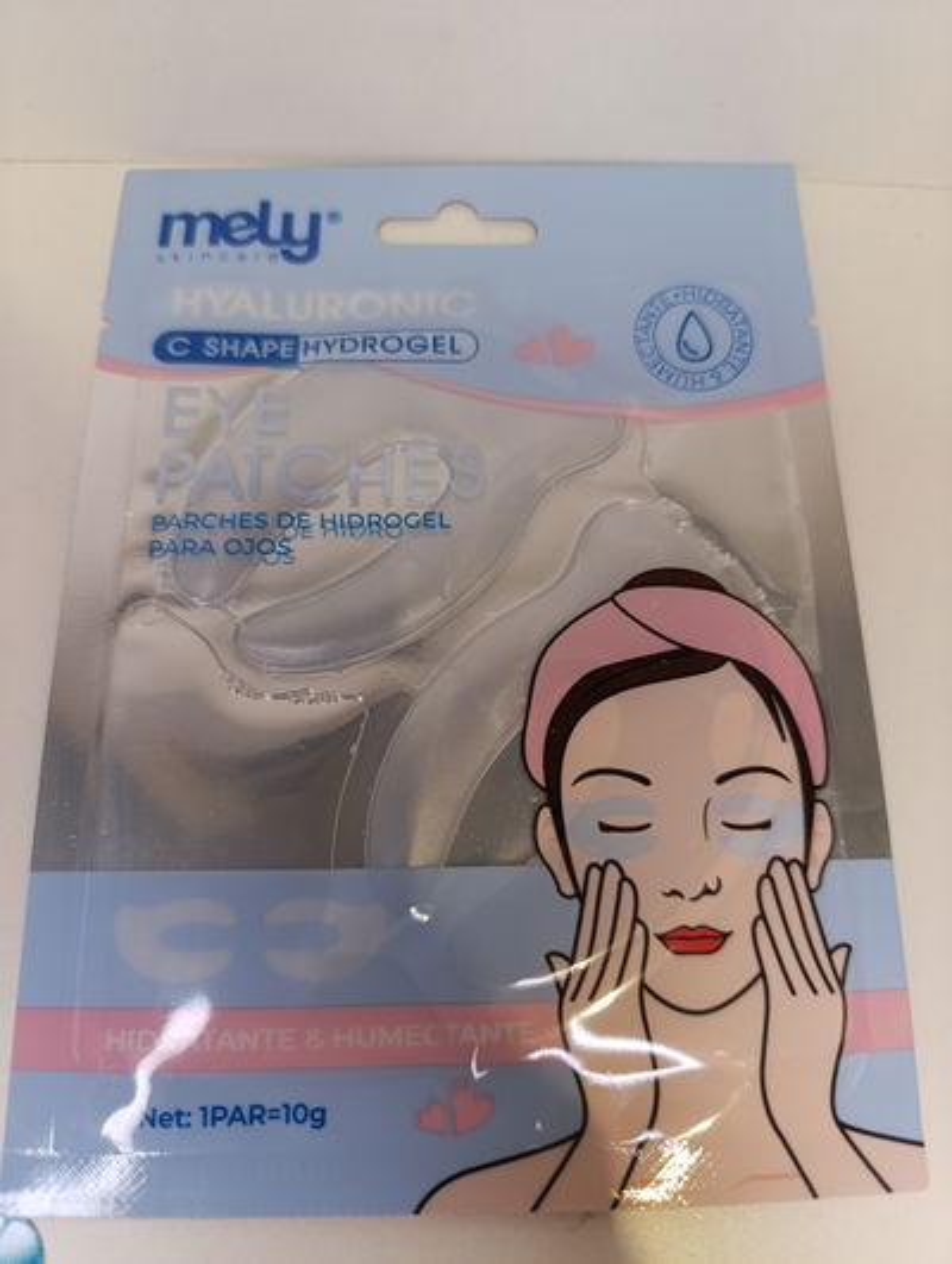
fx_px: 841
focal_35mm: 23
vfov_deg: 73.8
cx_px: 476
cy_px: 632
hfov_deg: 59.0
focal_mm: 6.14
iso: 500
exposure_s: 1/100
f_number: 1.6
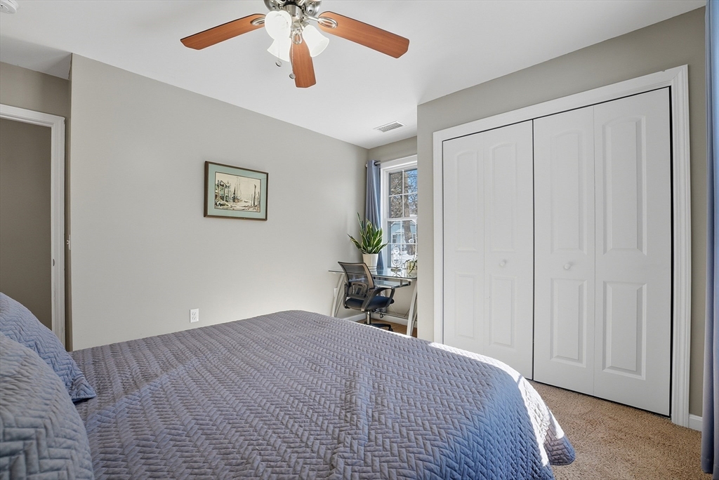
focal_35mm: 14
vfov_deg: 81.3
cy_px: 240
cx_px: 360
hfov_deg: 104.2
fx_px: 280
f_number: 7.1
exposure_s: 1/60
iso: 100
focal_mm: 14
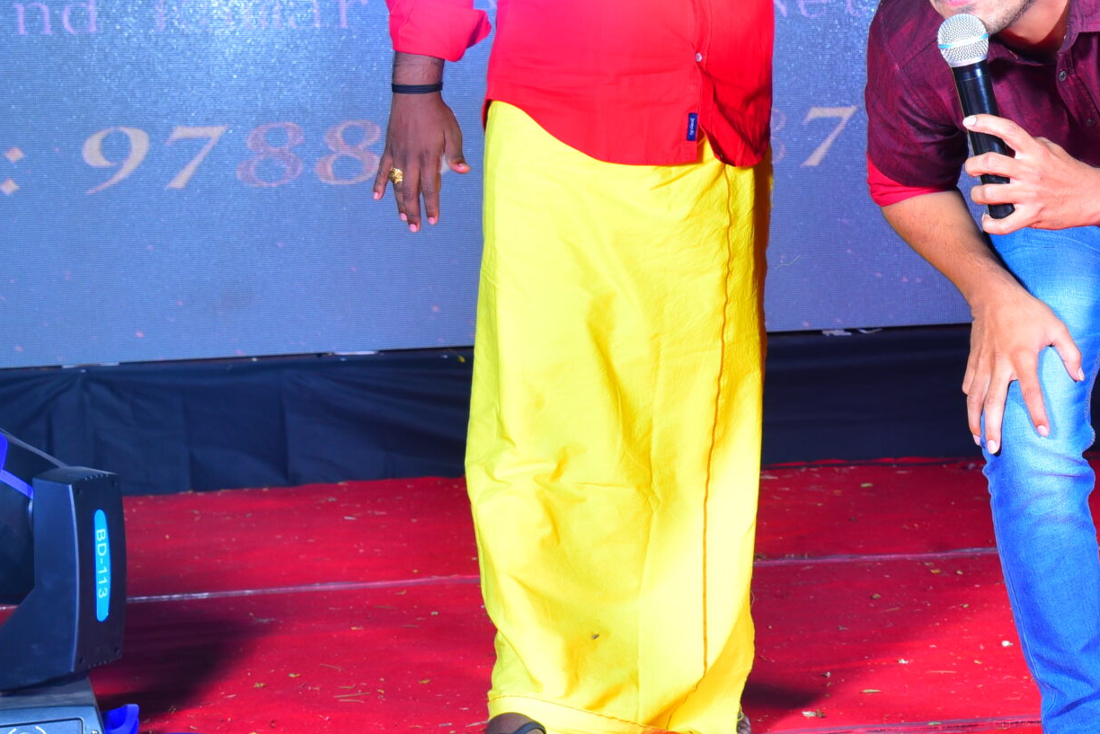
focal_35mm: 115
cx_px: 1053
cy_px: 159
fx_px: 3515
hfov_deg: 17.4
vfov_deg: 11.9
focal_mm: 55
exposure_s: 1/125
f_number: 8
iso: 640
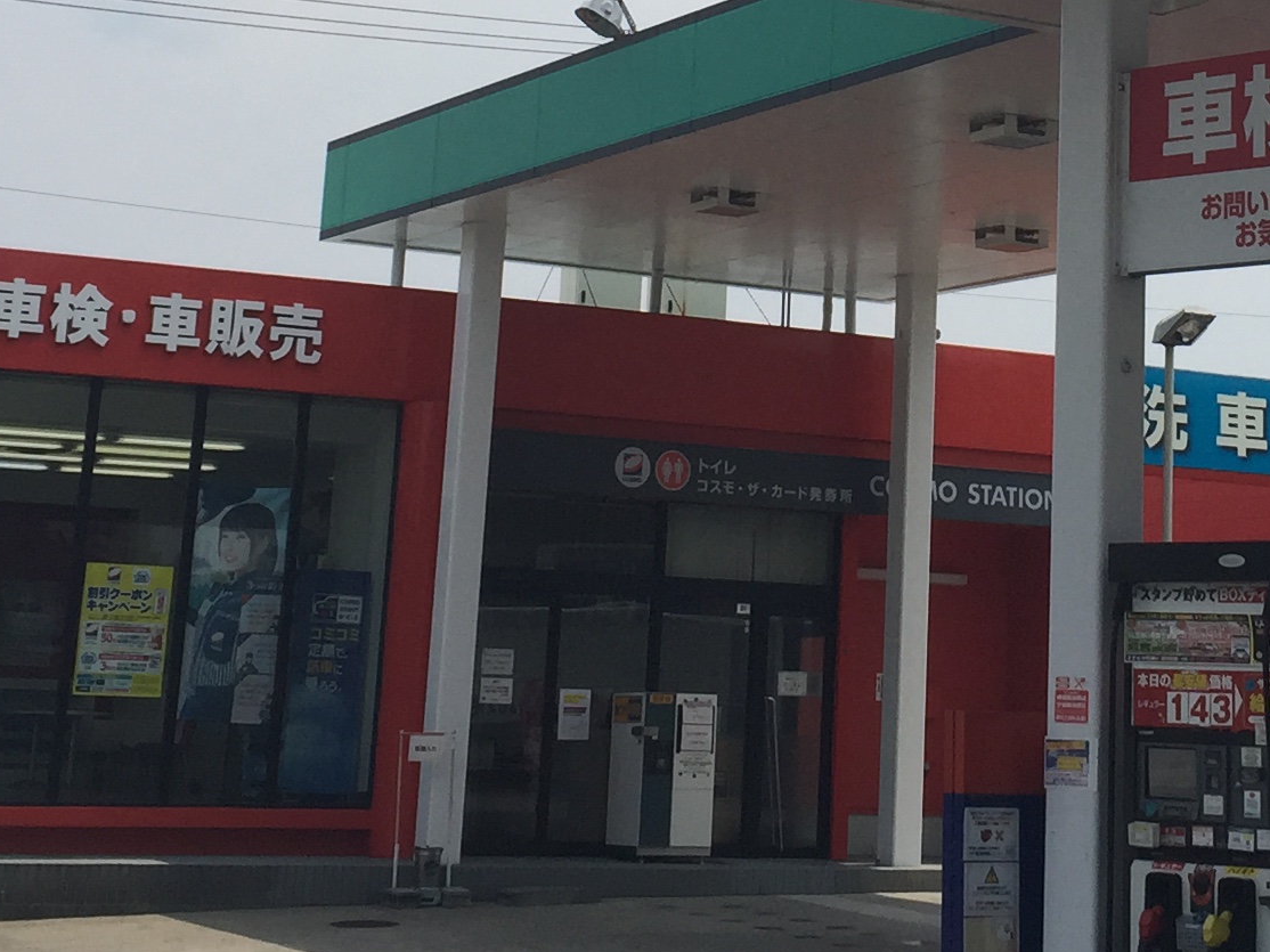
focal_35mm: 85
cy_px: -192
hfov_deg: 22.9
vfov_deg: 16.6
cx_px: 898
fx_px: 3118
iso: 32
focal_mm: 4.15
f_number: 2.2
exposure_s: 1/3049
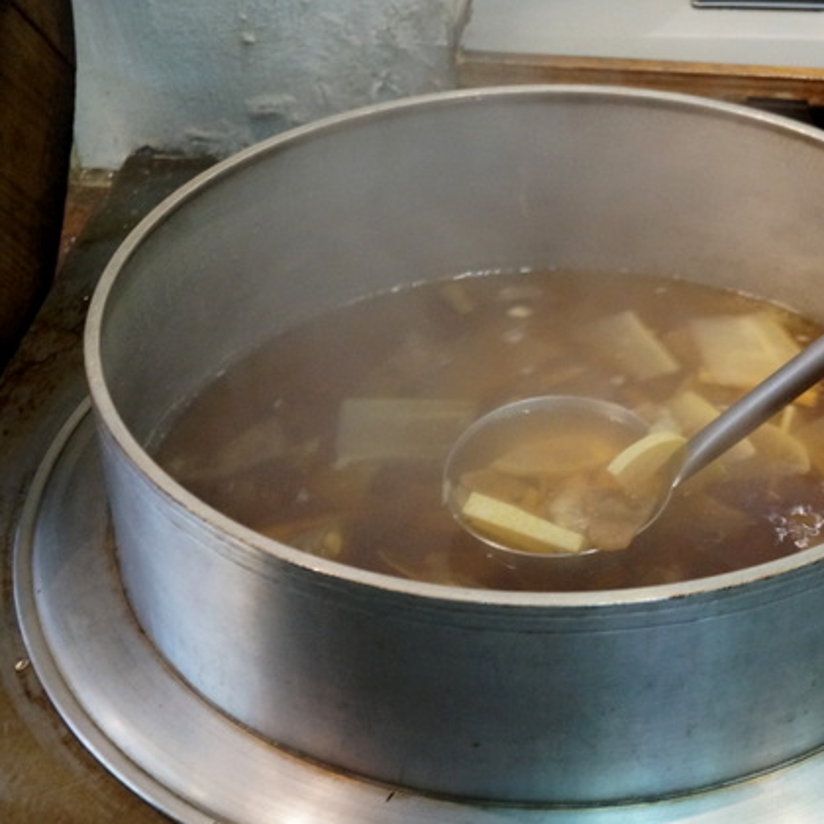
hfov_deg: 25.9
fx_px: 1777
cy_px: 415
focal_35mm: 66
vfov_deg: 26.1
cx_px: 579
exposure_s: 1/25
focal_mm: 34
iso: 3200
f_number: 5
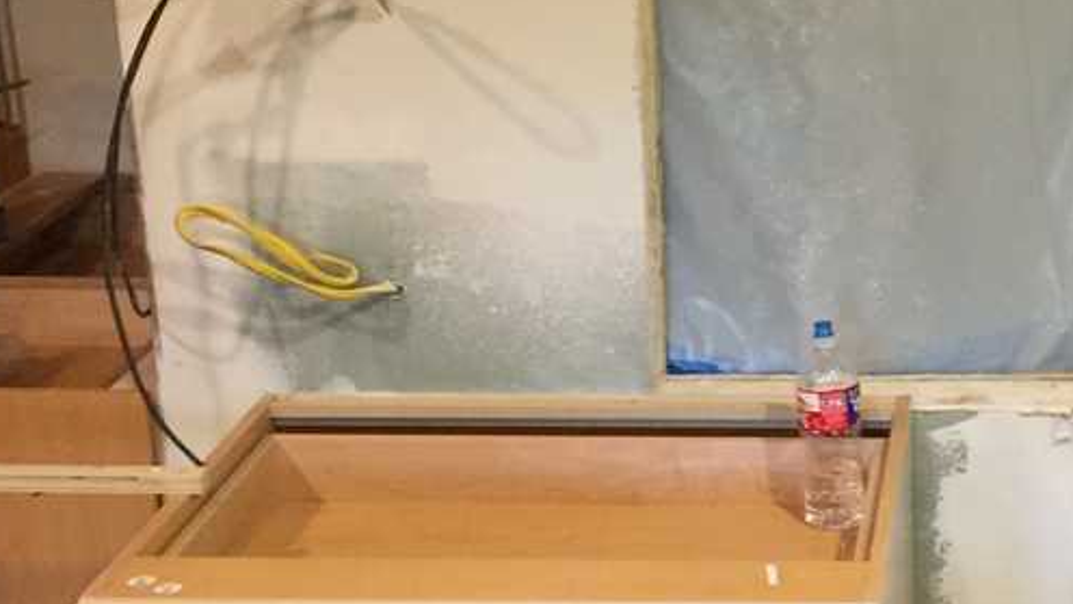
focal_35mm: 85
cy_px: 310
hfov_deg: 24.2
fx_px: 2418
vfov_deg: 14.2
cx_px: 1001
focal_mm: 4.15
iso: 125
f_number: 2.2
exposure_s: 1/15
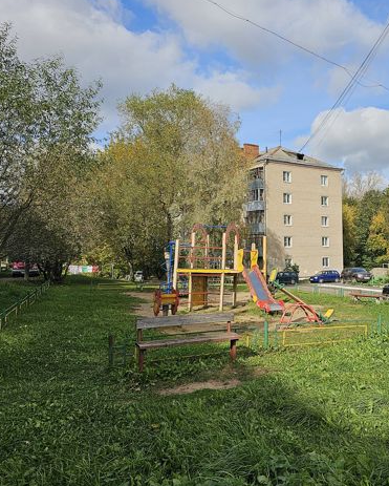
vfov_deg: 57.1
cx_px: 310
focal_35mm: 31
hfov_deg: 44.9
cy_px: 238
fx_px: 446
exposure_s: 1/1484
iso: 16
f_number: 1.7
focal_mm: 6.3
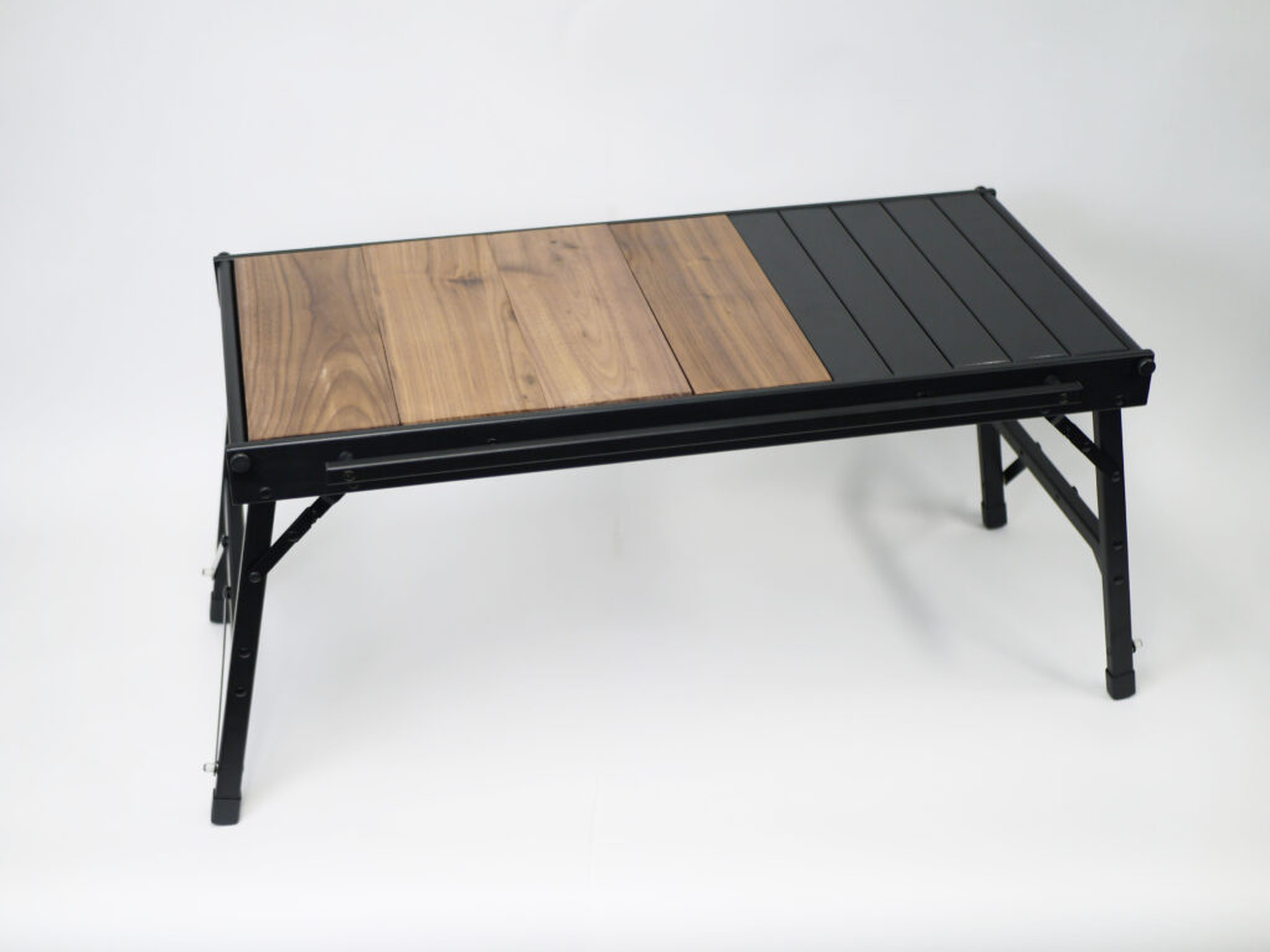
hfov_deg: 38.2
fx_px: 1834
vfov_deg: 29.1
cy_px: 476
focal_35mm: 50
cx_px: 635
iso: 160
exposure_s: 1/125
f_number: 1.7
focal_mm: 25
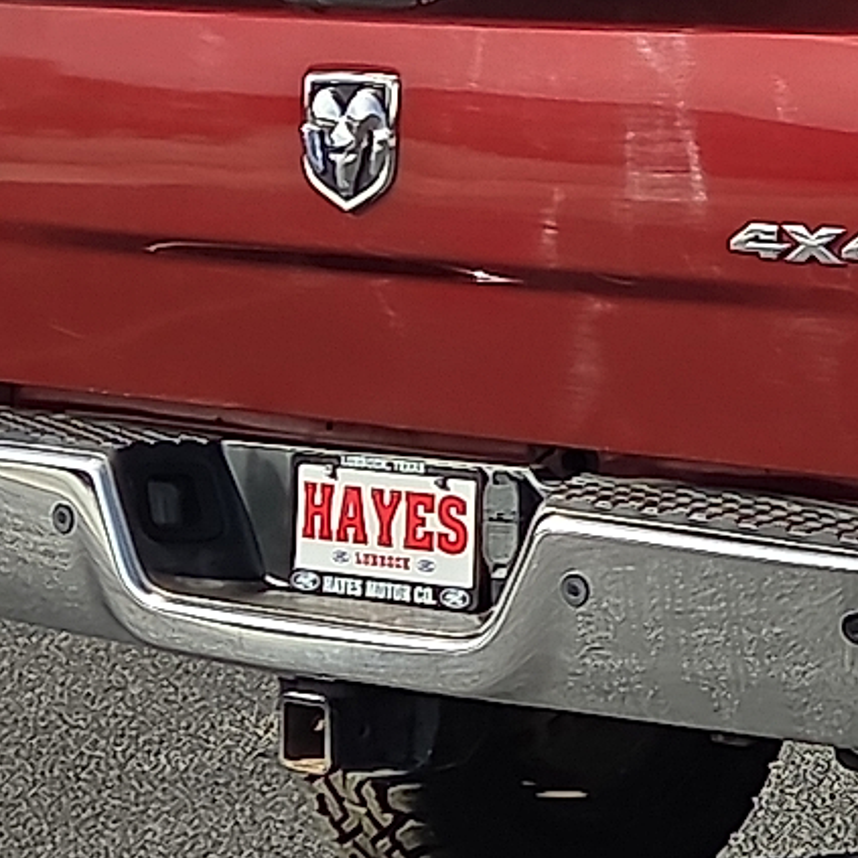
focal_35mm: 157
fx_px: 4403
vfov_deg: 11.1
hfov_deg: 10.7
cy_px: 209
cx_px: 1337
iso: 25
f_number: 1.8
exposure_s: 1/1429
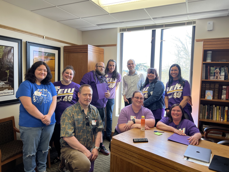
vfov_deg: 53.1
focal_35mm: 26
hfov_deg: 67.3
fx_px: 172
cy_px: 86
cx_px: 114
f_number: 1.5
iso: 50
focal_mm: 5.7
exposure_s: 1/121
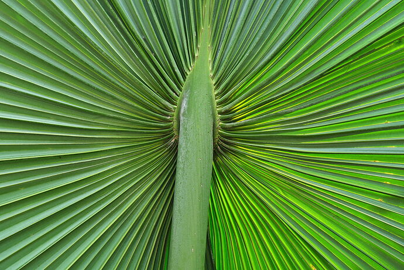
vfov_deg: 11.7
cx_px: 202
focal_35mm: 117
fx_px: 1313
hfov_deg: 17.5
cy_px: 135
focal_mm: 78.1
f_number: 8
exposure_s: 1/42
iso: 200
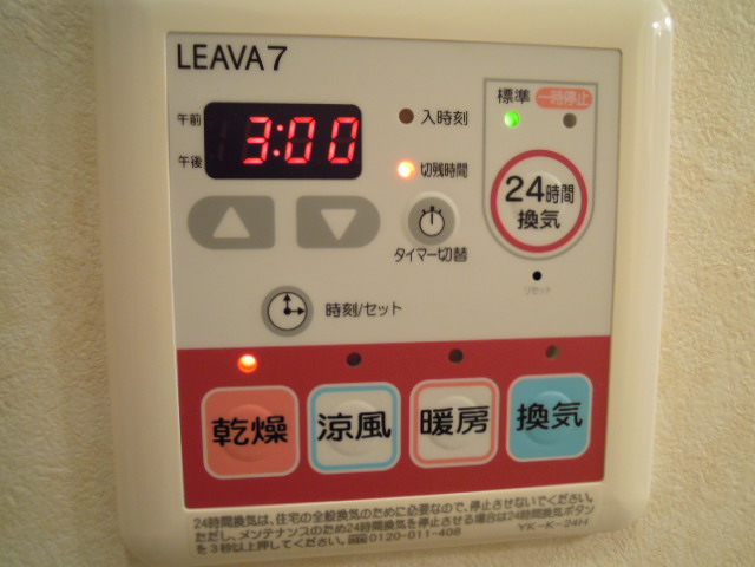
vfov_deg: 49.7
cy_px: 284
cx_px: 378
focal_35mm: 28
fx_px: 611
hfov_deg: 63.4
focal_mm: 5
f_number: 2.7
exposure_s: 1/30
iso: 250
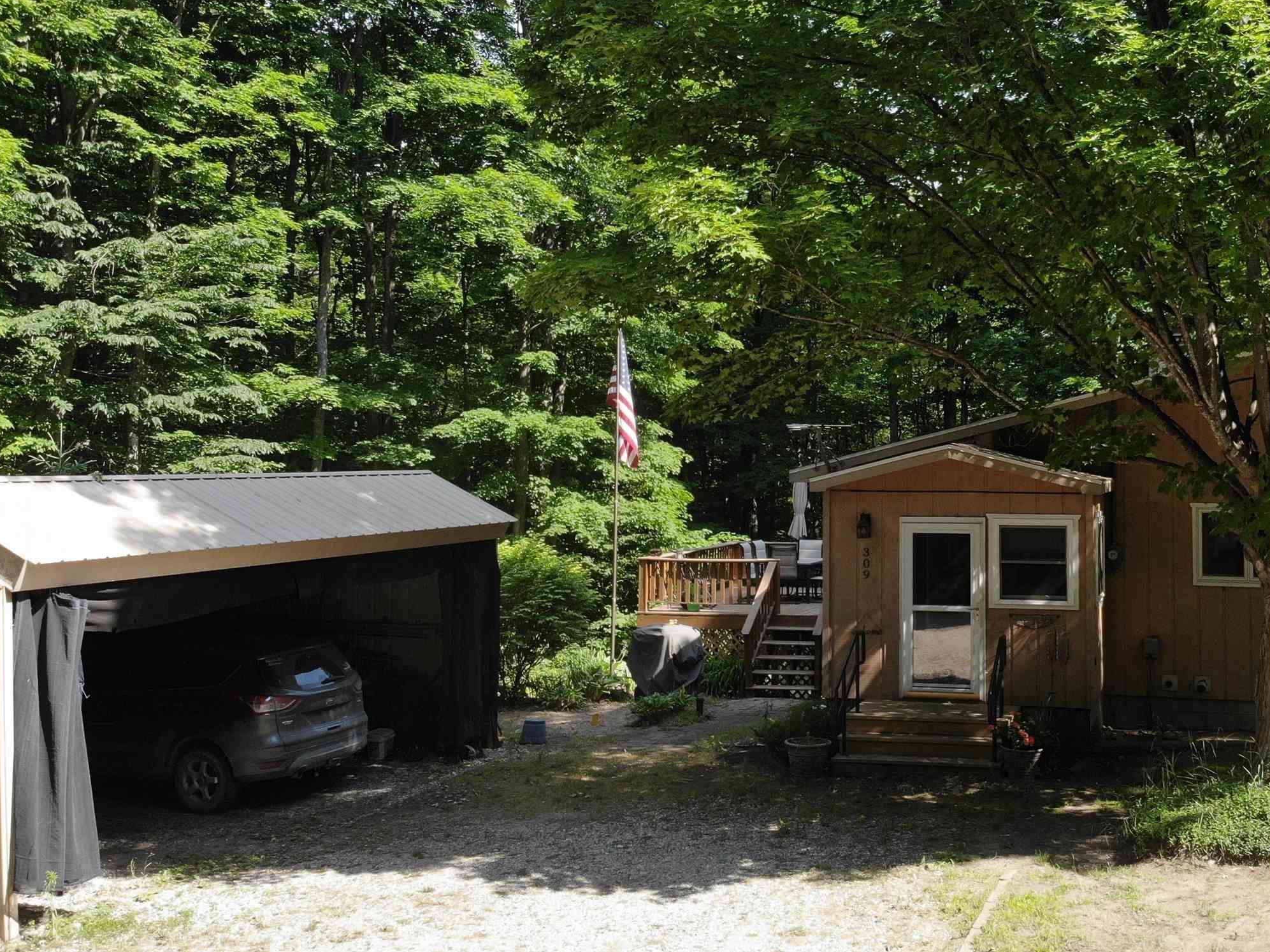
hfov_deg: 48.3
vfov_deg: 38.6
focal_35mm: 37
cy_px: 435
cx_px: 943
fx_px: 1357
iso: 106
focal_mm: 4.5
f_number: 2.8
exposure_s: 1/321
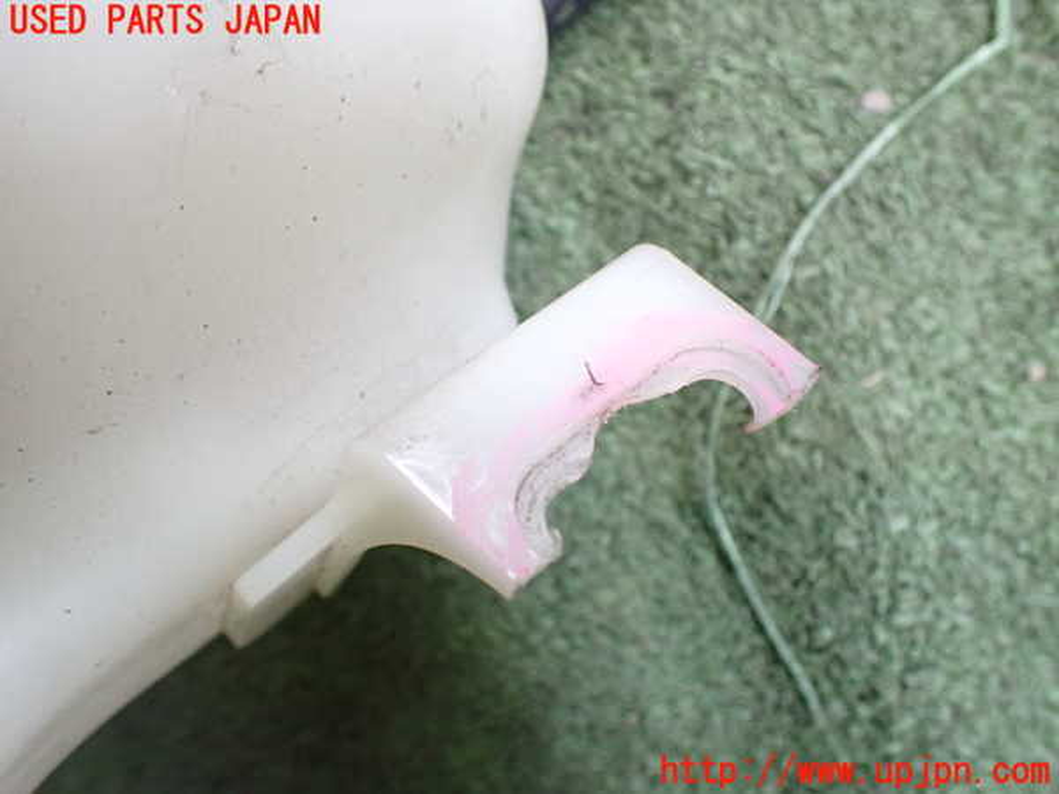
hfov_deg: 60.0
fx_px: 918
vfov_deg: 46.8
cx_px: 530
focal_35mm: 30
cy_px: 397
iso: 800
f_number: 2.3
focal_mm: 5.4
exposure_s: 1/125
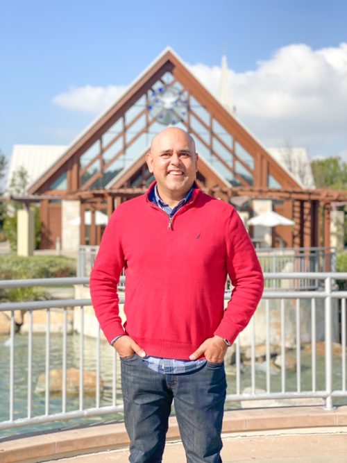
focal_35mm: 52
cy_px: 232
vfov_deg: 36.8
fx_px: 695
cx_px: 174
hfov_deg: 28.0
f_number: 2
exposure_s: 1/1500
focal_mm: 6
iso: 20
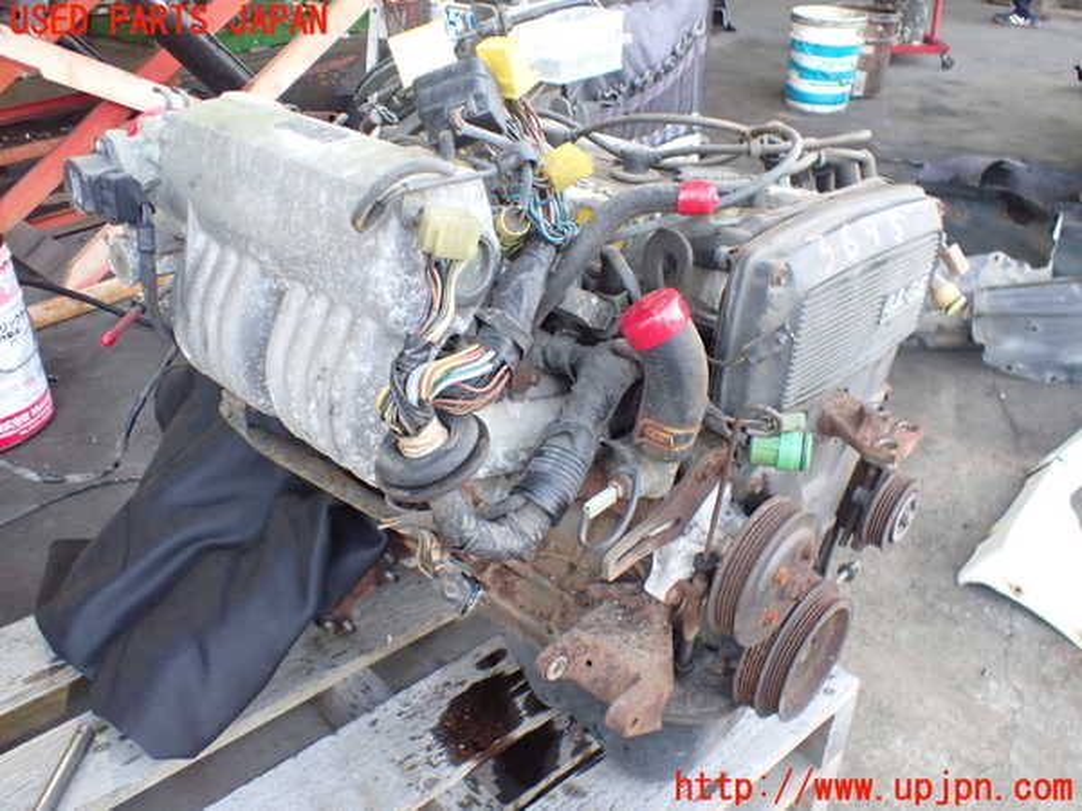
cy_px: 406
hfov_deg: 60.0
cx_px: 541
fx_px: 938
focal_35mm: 30
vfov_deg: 46.8
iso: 800
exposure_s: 1/80
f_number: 2.3
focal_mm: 5.4
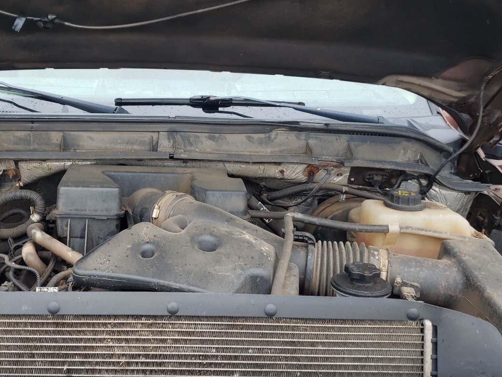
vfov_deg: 36.0
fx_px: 580
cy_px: 189
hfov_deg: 46.3
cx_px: 181
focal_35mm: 40
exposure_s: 1/60.2
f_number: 1.5
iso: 50
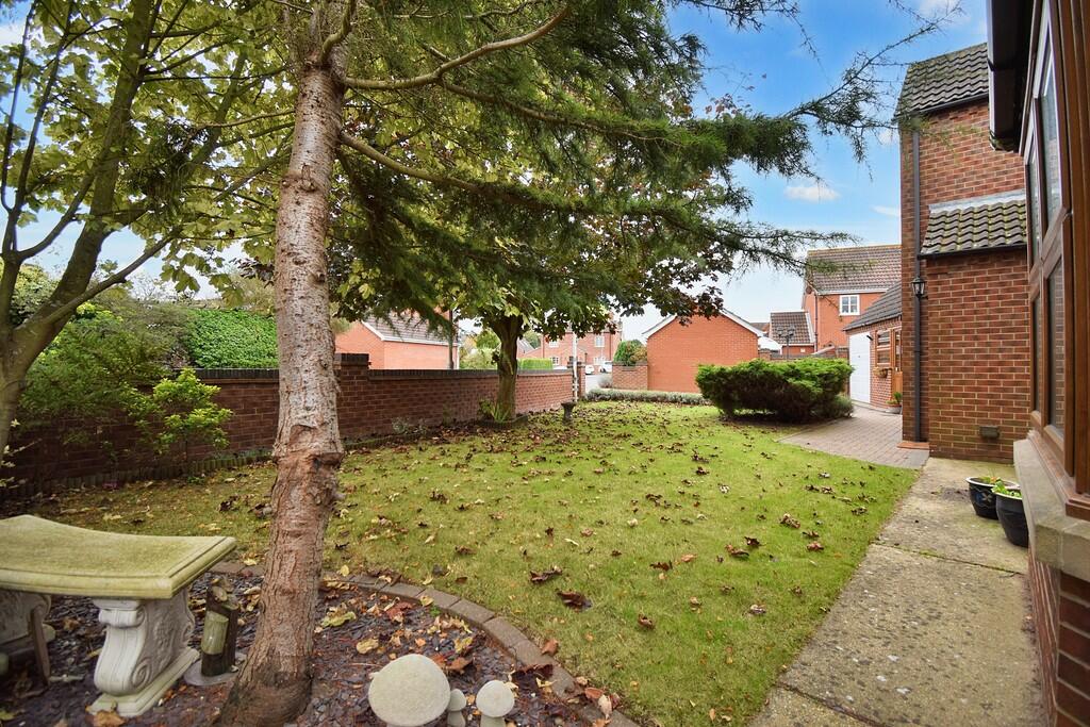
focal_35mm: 15
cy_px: 364
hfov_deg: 100.4
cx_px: 545
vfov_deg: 77.3
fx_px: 454
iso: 100
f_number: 4.5
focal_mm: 10
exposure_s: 1/80
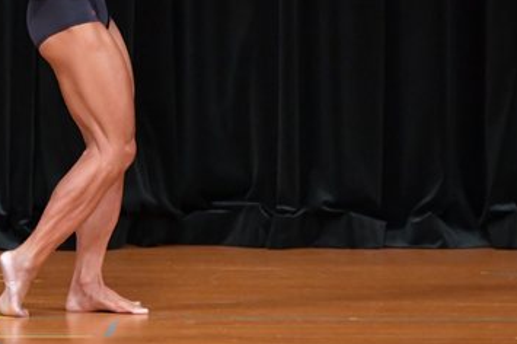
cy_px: 13
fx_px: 8939
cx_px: 78
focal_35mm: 623
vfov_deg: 2.2
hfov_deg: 3.3
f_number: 5.6
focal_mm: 190
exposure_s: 1/400
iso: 5000
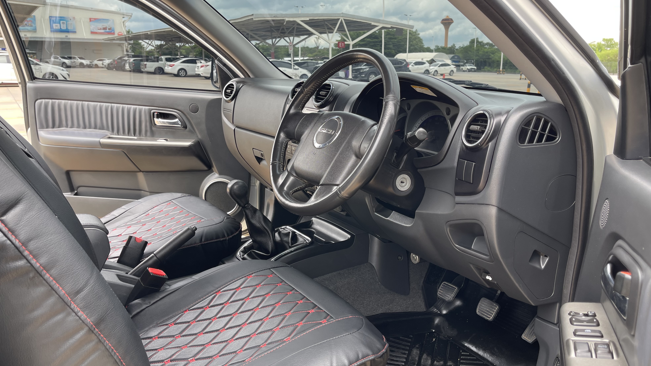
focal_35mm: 28
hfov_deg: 67.9
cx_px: 323
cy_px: 176
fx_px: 483
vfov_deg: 41.5
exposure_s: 1/314
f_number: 1.6
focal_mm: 5.1
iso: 32
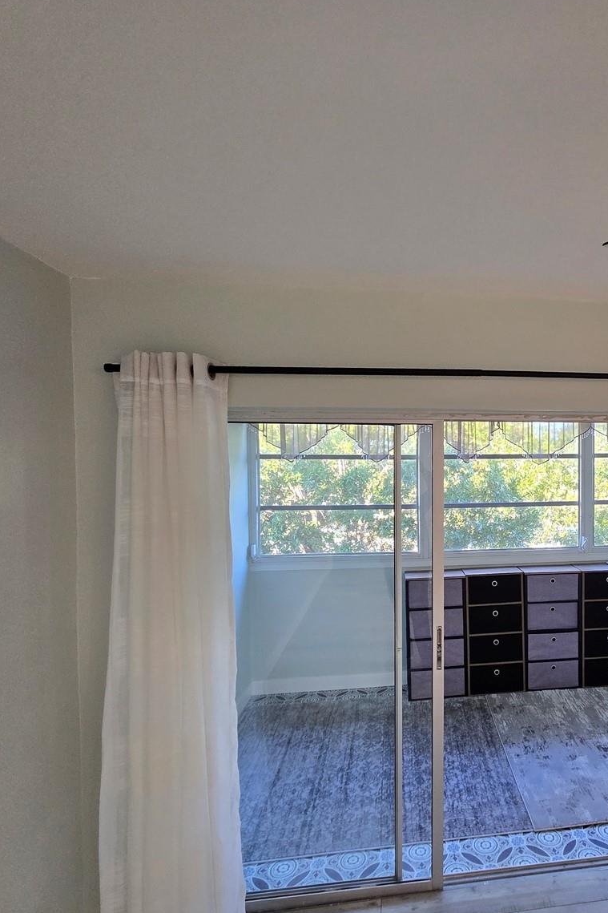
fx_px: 481
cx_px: 473
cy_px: 472
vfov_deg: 86.9
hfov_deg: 60.2
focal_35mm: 19
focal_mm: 2.2
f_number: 2.2
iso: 160
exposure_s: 1/60
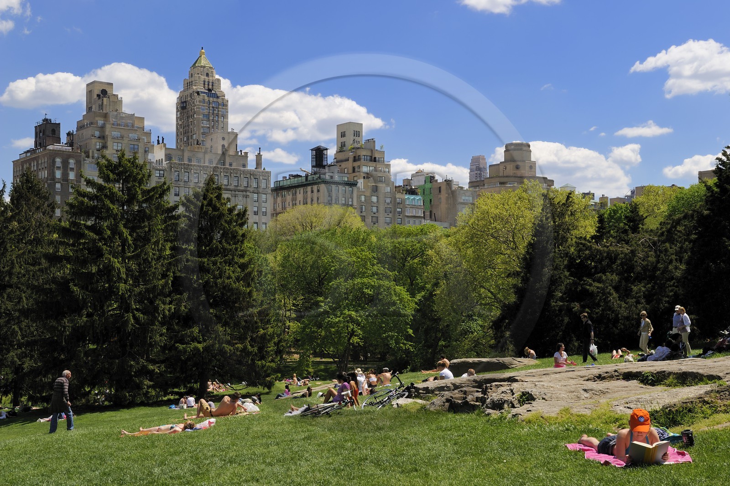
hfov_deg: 43.6
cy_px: 243
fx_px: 912
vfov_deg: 29.9
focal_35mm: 45
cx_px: 365
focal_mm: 45
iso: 200
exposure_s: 1/200
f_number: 11
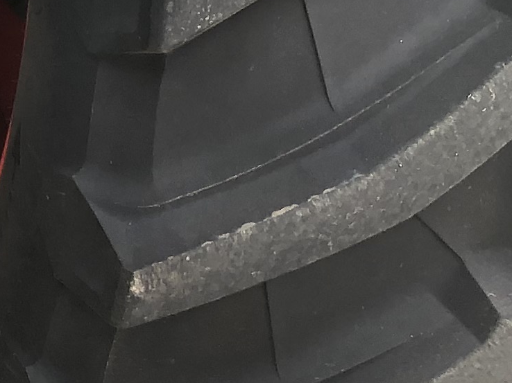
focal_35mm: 153
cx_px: -769
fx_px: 2262
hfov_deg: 10.7
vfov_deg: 9.5
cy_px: -127
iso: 20
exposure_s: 1/132
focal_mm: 3.99
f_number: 1.8
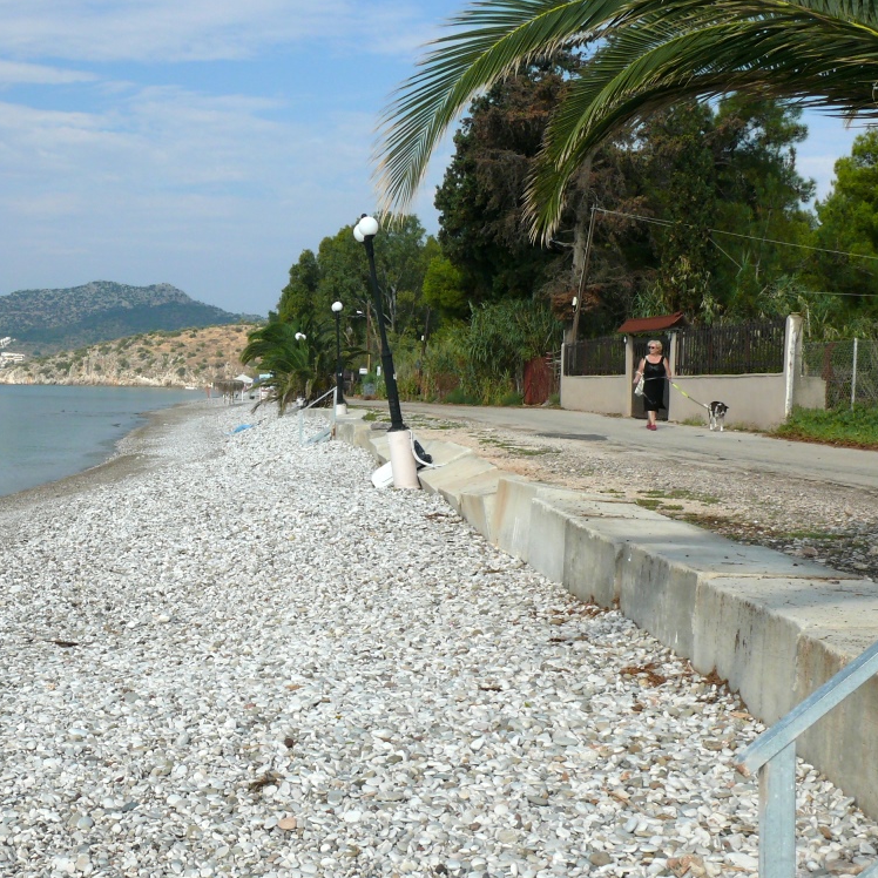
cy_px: 553
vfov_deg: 31.5
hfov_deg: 31.2
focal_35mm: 54
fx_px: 1550
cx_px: 239
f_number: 5.6
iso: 100
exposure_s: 1/250
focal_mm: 7.4
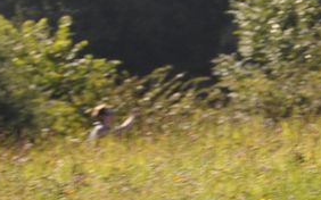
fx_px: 7966
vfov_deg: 1.4
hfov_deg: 2.3
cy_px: 120
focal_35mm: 911
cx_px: 446
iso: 200
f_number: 5.6
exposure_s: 1/500
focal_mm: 105
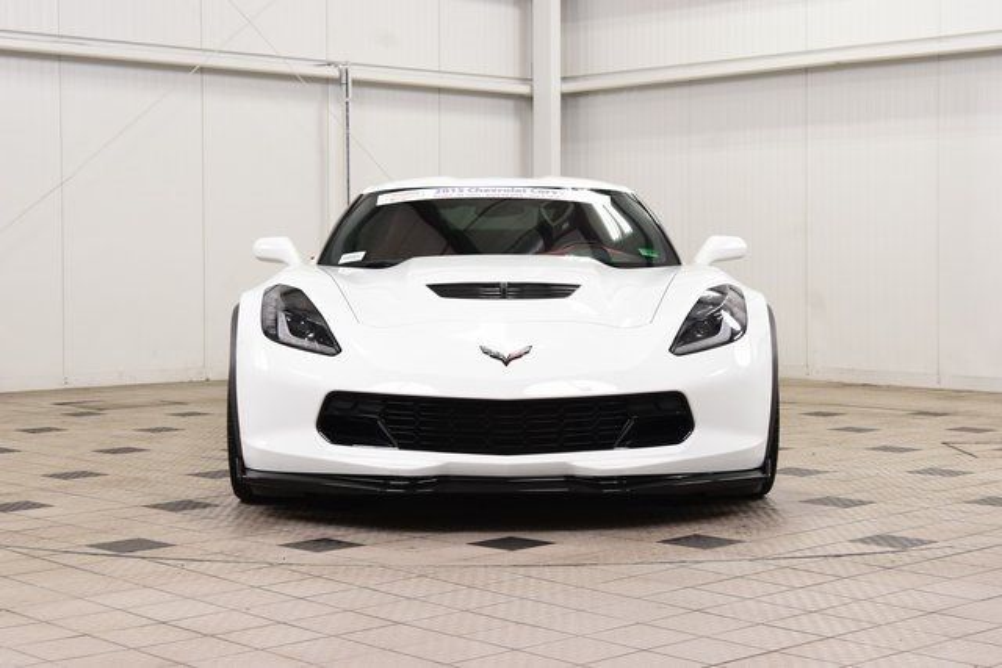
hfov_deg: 30.5
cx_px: 501
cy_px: 334
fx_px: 1837
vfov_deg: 20.6
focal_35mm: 66
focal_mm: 44
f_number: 8
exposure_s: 1/60
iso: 1250
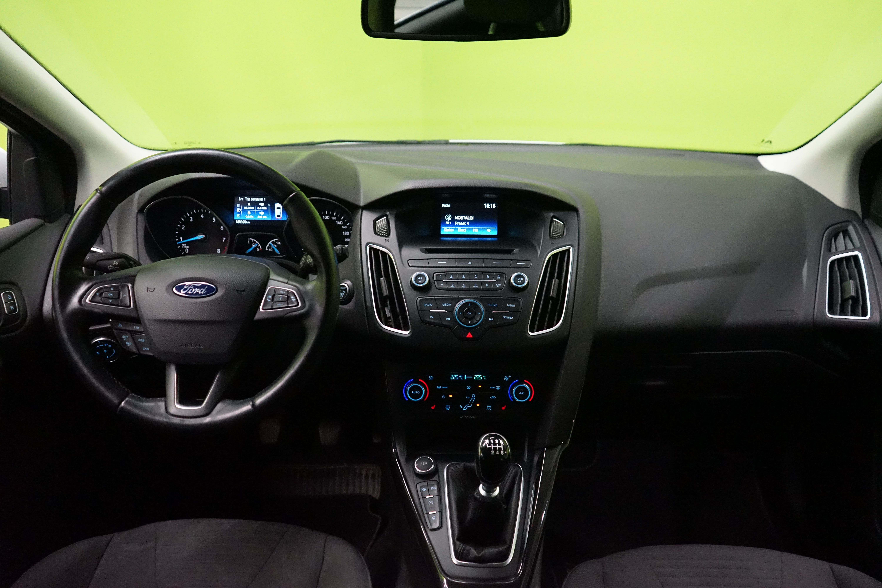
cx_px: 441
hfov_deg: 65.5
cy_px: 294
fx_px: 686
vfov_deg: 46.4
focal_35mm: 28
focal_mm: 28
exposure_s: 1/100
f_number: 3.5
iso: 6400
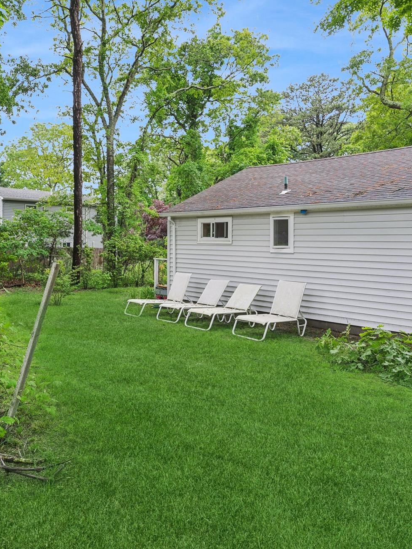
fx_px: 381
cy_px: 265
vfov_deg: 71.6
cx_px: 162
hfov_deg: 56.3
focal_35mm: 24
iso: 250
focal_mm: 16
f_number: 10
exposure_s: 1/40
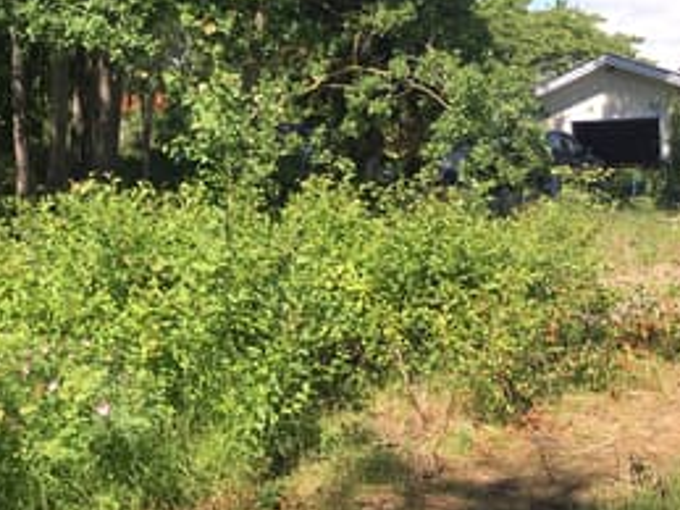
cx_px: 158
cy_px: 154
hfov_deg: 39.2
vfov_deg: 30.5
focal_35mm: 47
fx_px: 923
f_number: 2.2
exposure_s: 1/538
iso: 25
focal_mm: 4.15
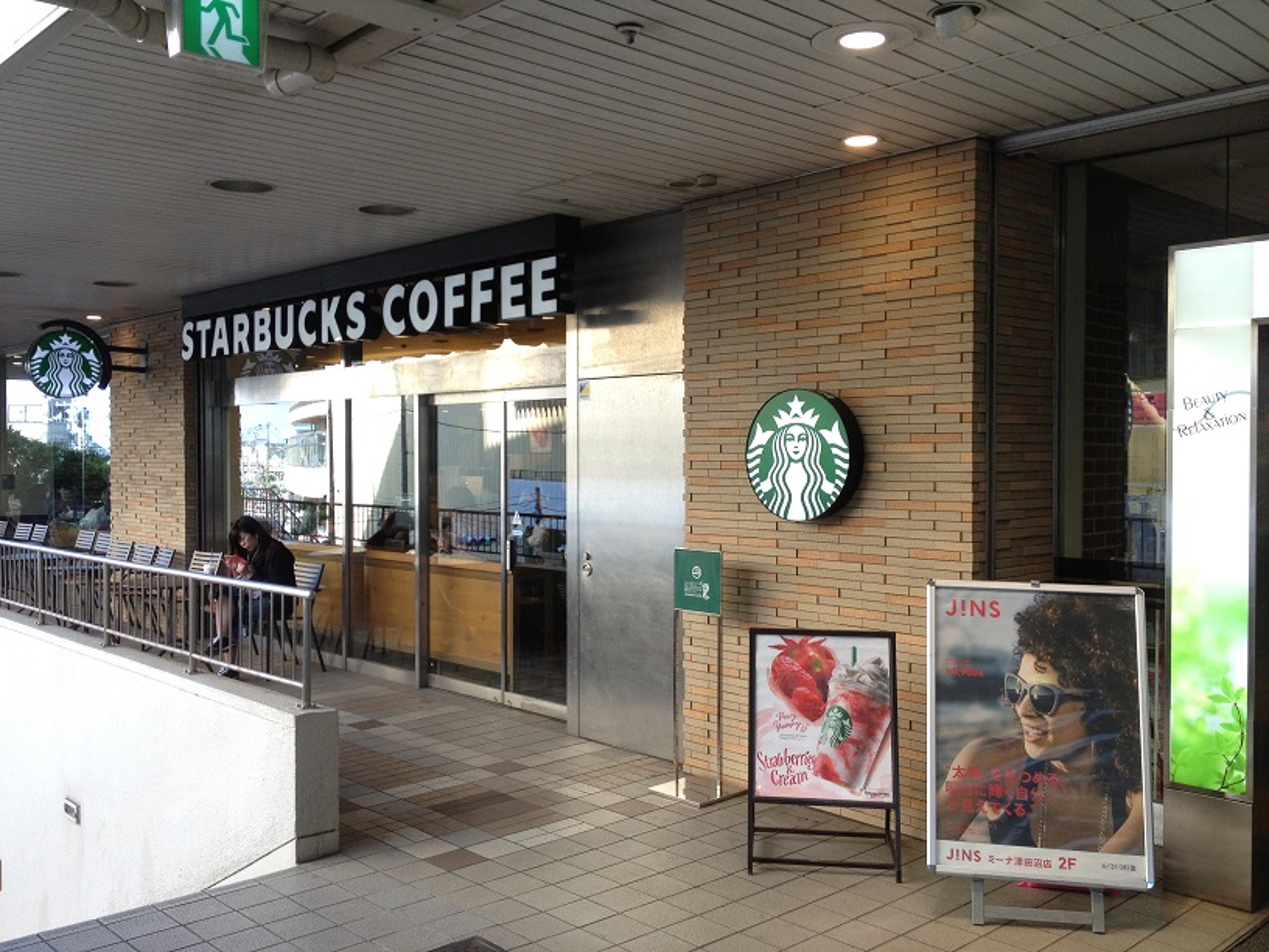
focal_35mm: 35
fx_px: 1283
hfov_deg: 52.6
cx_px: 634
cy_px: 476
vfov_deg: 40.7
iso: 80
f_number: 2.4
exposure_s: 1/143
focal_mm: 4.28
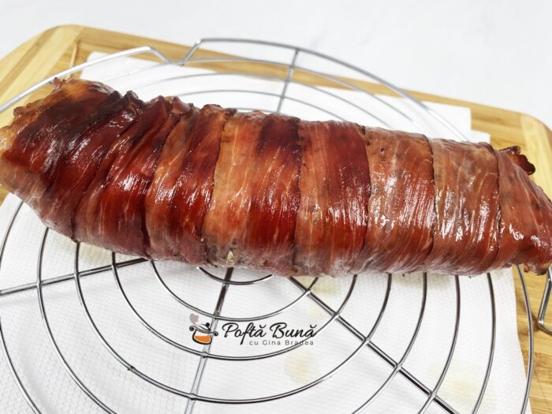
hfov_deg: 67.3
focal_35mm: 26
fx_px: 415
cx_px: 276
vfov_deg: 53.1
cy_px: 207
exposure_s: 1/100
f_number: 1.6
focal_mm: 4.2
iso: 80
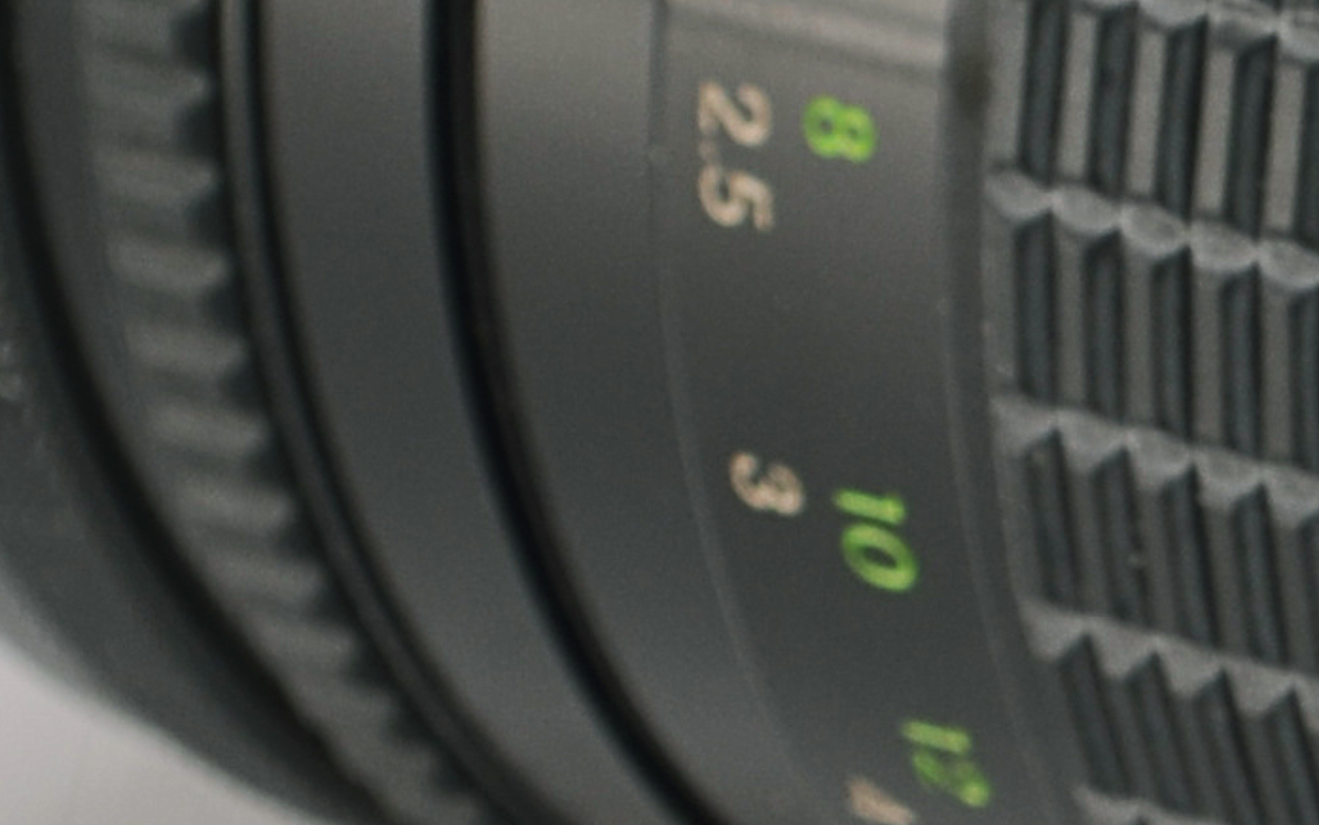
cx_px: 3032
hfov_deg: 3.7
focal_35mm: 561
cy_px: 437
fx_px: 20171
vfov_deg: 2.3
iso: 100
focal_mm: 52
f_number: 10
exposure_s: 1/80
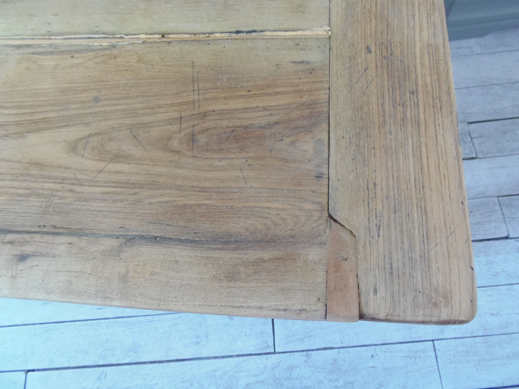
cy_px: 194
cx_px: 260
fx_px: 360
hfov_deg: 71.6
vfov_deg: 56.8
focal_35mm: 24
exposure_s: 1/30
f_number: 2.9
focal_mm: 4.3
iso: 400
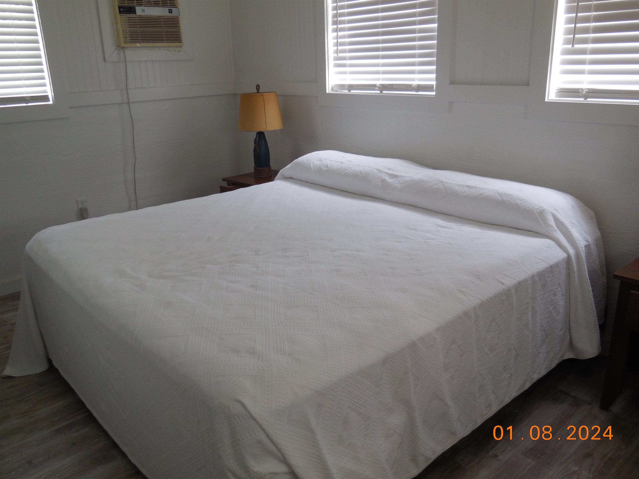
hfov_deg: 60.0
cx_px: 320
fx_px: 554
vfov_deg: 46.8
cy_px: 240
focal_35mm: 30
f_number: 3.2
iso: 200
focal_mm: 5.3
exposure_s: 1/30
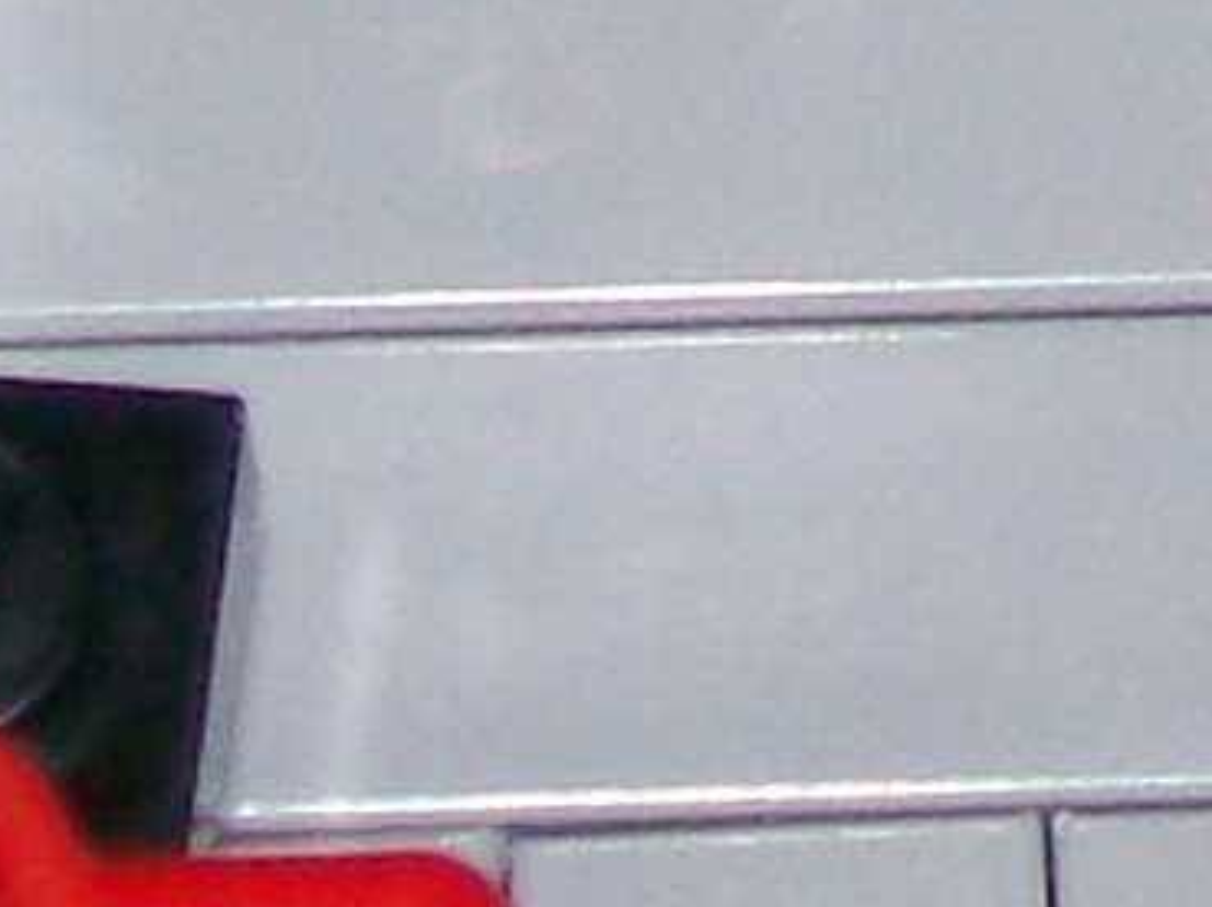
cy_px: -1844
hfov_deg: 4.5
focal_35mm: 432
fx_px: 15111
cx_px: 2641
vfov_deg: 3.4
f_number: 3.4
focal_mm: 9.4
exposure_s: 1/83.6
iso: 80
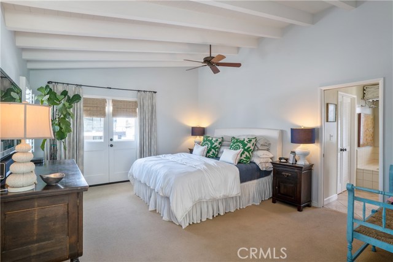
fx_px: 197
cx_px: 196
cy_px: 131
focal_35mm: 18
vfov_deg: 67.4
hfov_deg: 90.0
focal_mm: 18
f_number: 8
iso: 125
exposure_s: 1/50
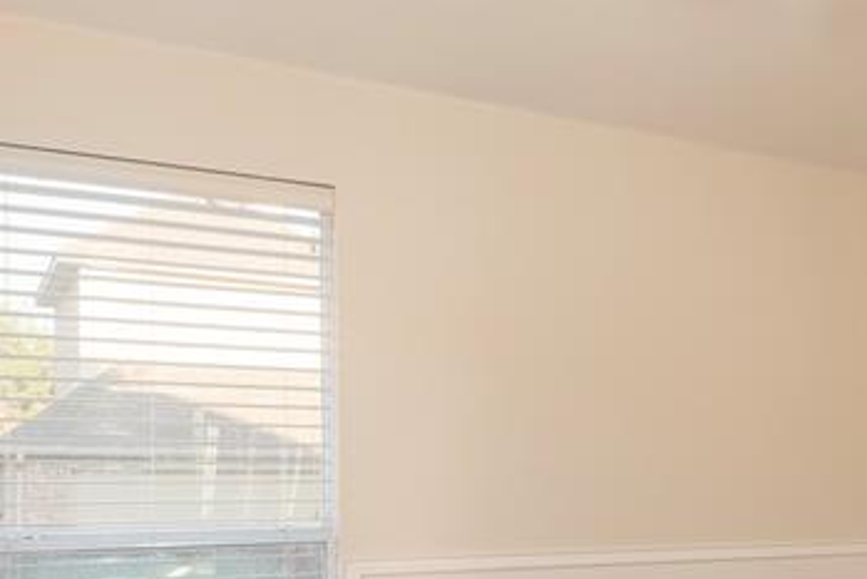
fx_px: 1132
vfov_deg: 27.9
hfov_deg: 36.6
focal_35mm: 47
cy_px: 488
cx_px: 912
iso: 100
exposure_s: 1/2
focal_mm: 16
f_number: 7.1
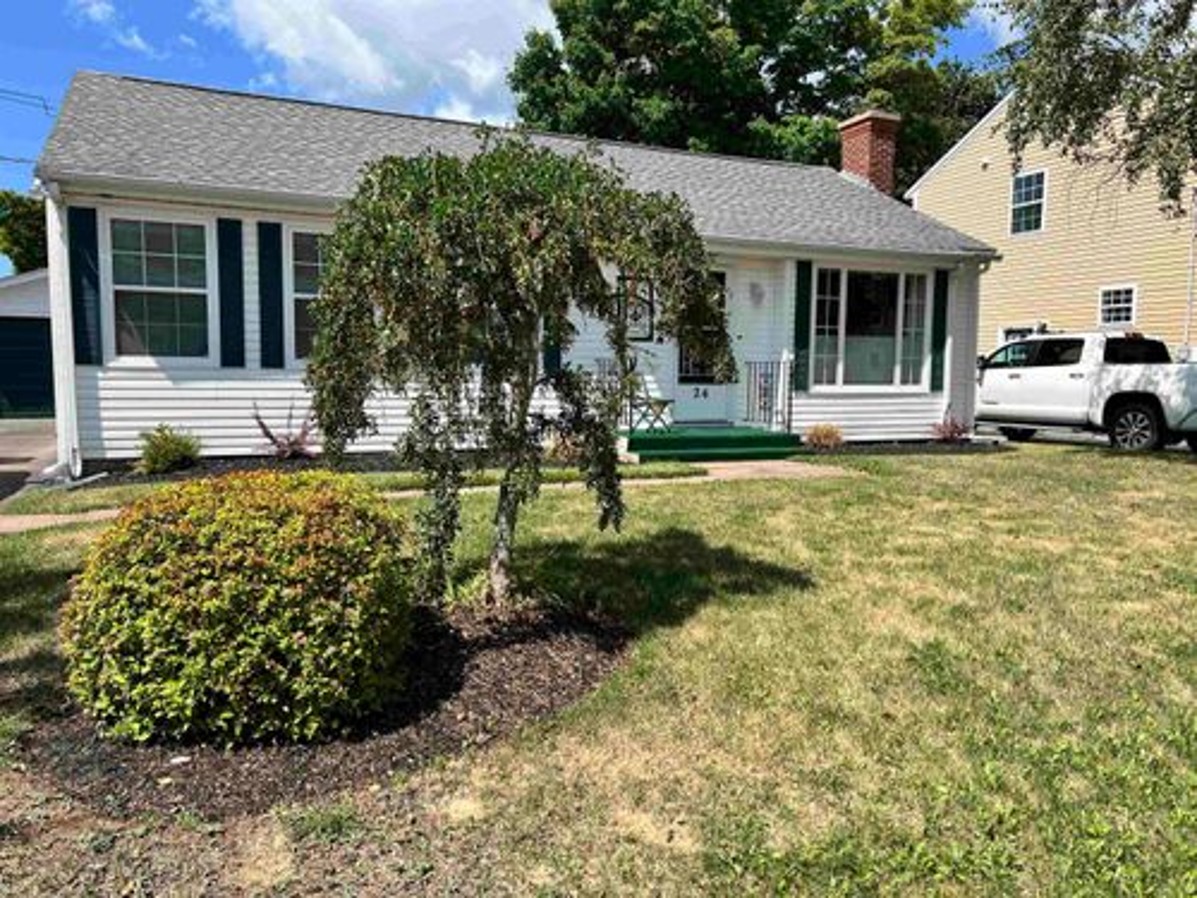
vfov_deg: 53.1
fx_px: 899
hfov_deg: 67.3
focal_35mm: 26
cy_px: 449
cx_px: 598
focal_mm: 5.7
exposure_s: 1/3571
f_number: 1.5
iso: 50
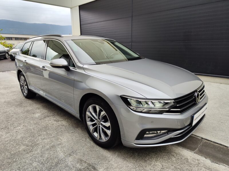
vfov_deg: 58.9
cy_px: 86
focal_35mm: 23
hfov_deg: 73.9
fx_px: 152
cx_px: 114
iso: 50
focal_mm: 7.01
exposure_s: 1/252
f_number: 1.69
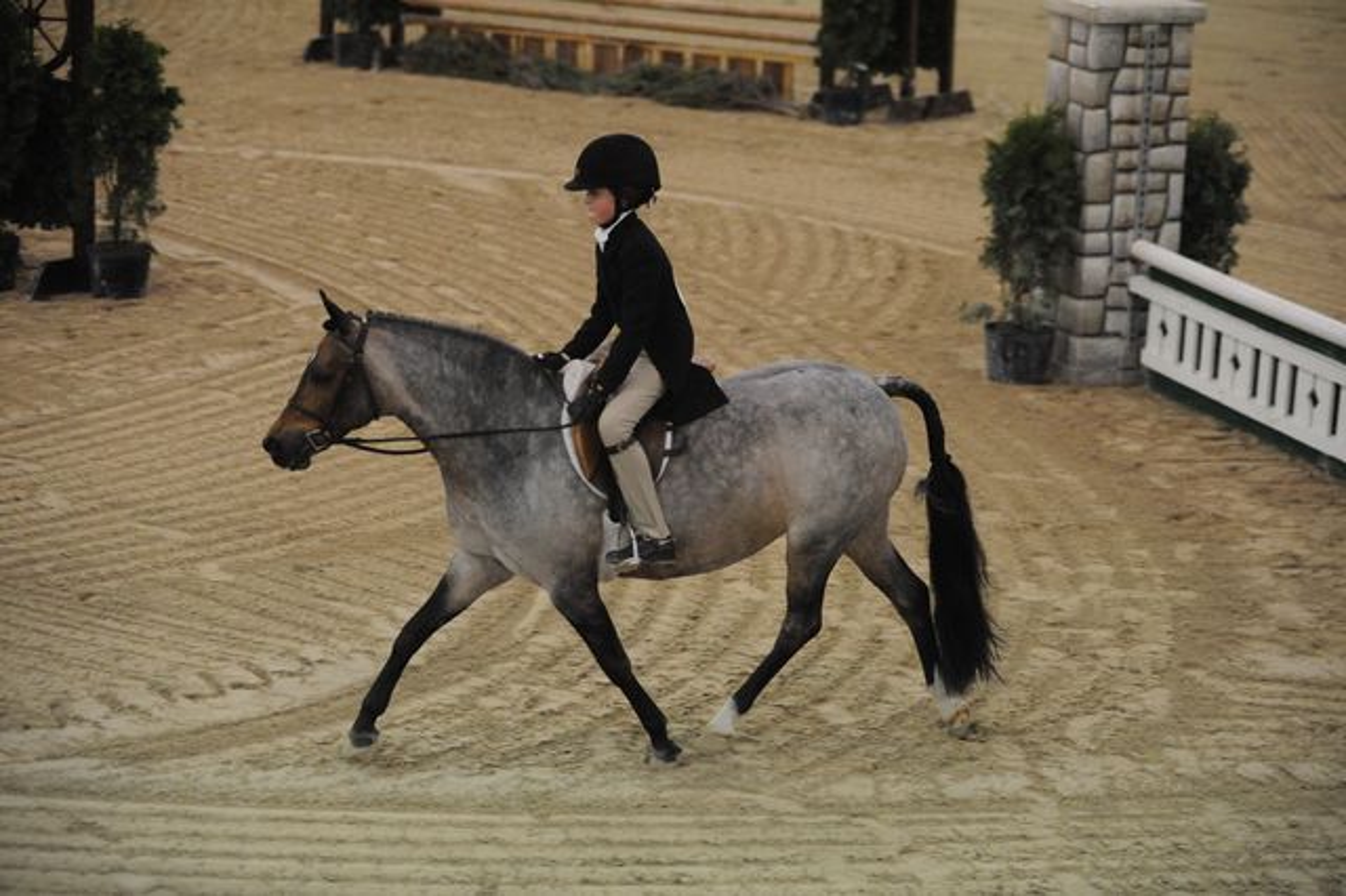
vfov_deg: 13.7
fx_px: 3737
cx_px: 673
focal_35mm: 100
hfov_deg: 20.4
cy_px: 448
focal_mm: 100
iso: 6400
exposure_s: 1/400
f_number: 2.8
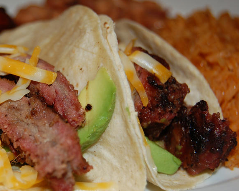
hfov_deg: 26.9
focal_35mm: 70
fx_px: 495
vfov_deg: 21.9
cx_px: 66
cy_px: 96
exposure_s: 1/60
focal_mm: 32
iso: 220
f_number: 4.5
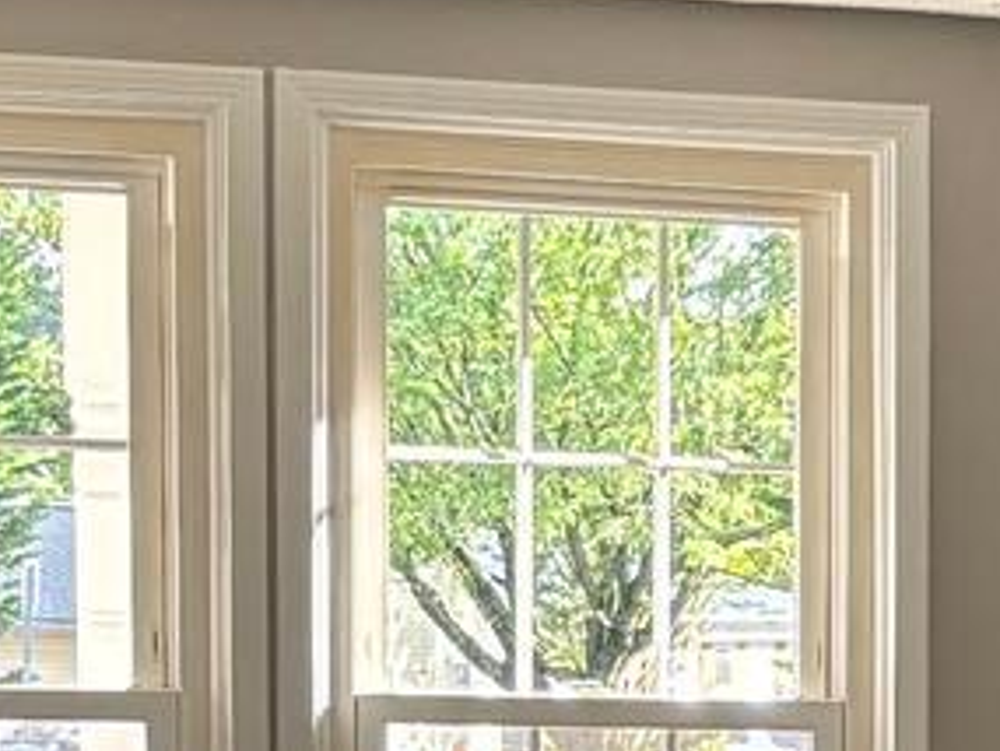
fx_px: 5404
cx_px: 1474
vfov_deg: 7.7
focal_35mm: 187
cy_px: 1305
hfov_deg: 10.2
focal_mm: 5.96
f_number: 1.6
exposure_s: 1/120
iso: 125
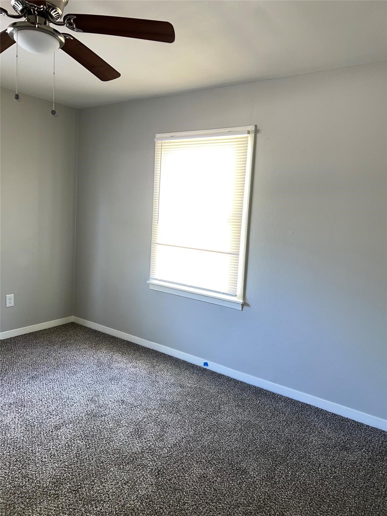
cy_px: 258
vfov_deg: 67.3
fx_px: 388
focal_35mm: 26
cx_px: 194
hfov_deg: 53.1
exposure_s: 1/29
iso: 50
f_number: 1.5
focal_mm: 5.7
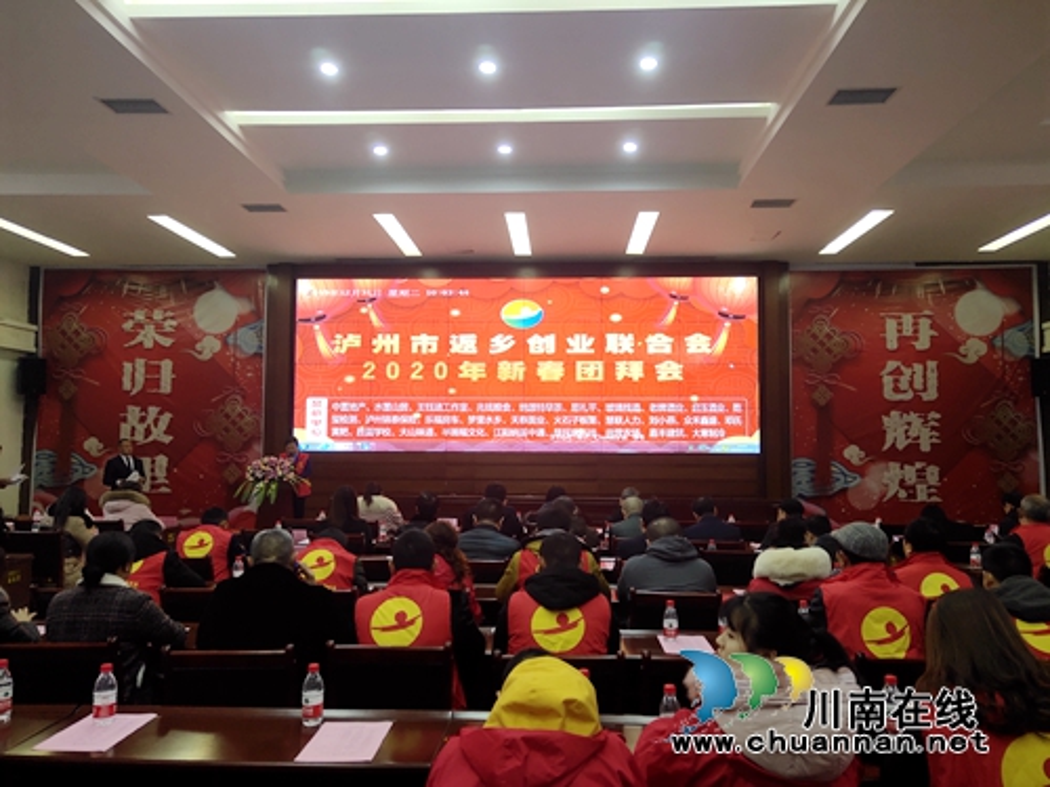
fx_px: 880
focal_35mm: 29
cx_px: 525
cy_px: 394
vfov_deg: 48.2
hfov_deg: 61.7
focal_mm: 4.27
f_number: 1.8
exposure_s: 1/50
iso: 150
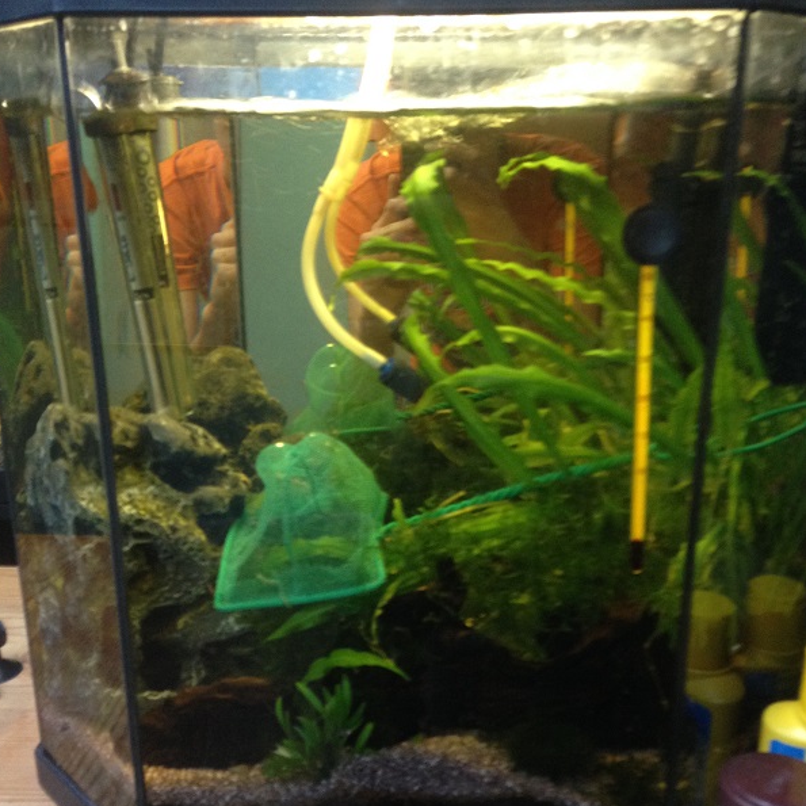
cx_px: 394
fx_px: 1054
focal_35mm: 40
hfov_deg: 41.9
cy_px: 455
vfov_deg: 41.8
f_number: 2.4
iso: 200
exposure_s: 1/20
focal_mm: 4.12
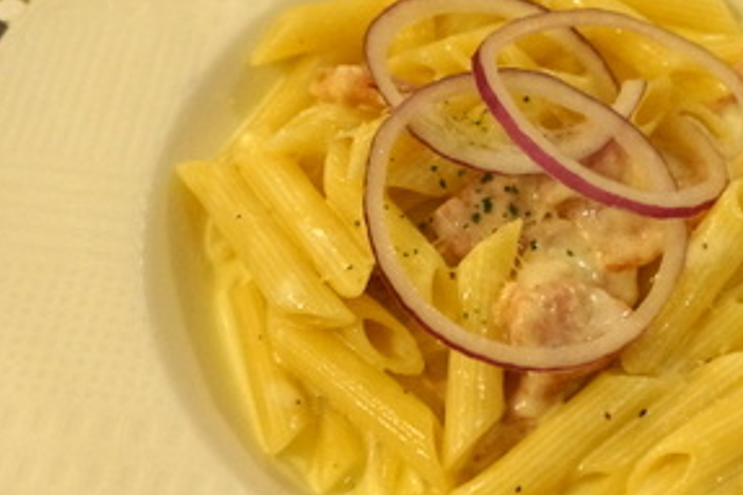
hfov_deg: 28.5
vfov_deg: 19.4
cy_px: 323
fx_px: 1446
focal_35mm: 70
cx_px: 544
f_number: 4
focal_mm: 21
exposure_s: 1/60
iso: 2500
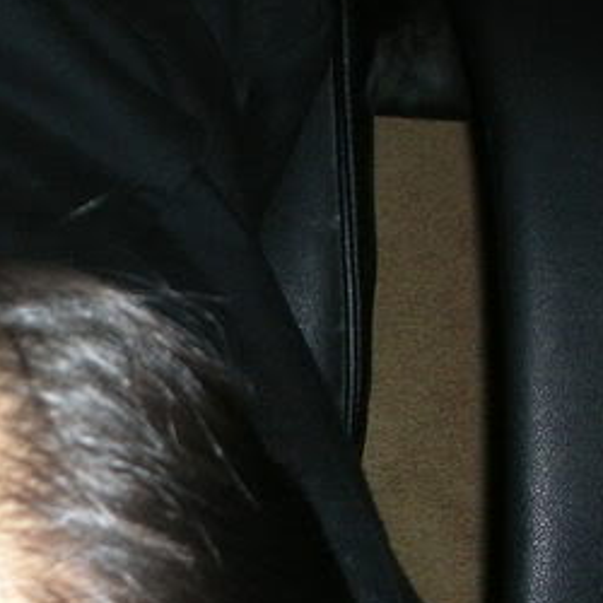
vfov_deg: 17.5
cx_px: -162
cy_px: 376
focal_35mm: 99
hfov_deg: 16.7
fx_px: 1951
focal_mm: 5.8
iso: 50
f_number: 3
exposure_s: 1/60.1
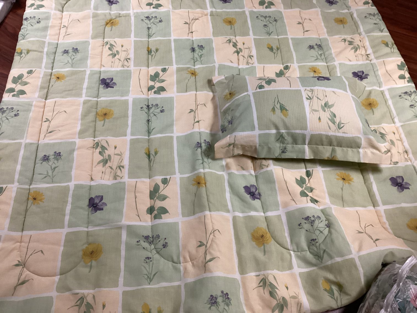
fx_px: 373
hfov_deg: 58.3
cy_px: 156
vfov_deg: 45.4
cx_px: 208
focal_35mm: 31
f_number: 2.4
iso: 320
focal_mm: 3.3
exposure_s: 1/60
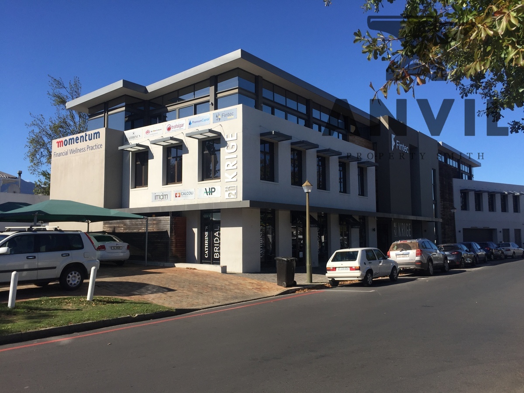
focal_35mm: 29
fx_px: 439
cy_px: 196
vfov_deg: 48.2
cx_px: 262
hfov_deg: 61.7
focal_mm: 4.15
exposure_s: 1/2326
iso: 32
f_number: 2.2
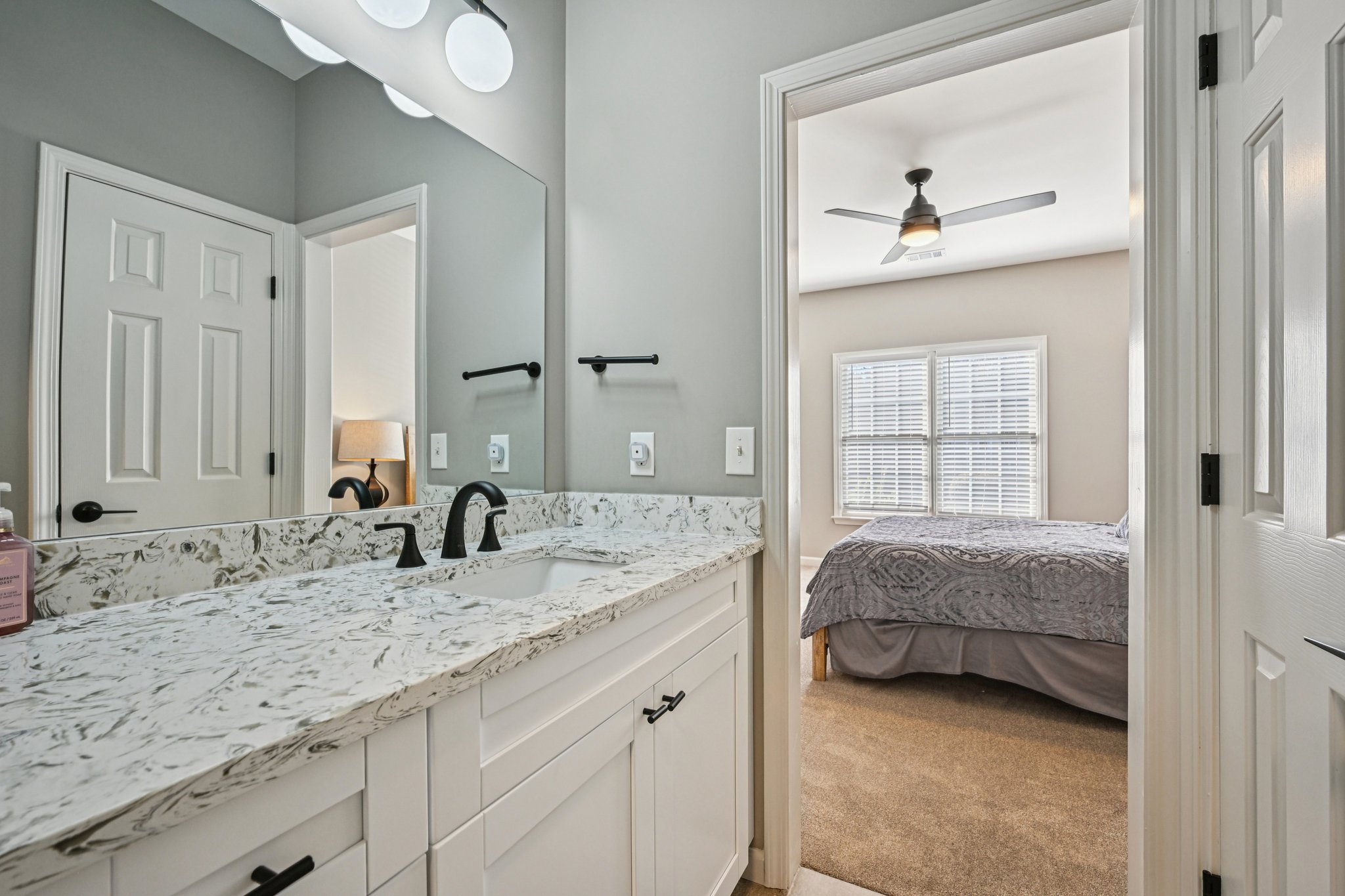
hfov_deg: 100.4
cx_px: 672
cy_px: 448
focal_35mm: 15
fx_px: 560
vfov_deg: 77.3
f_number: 8
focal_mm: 15
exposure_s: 1/20
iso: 100
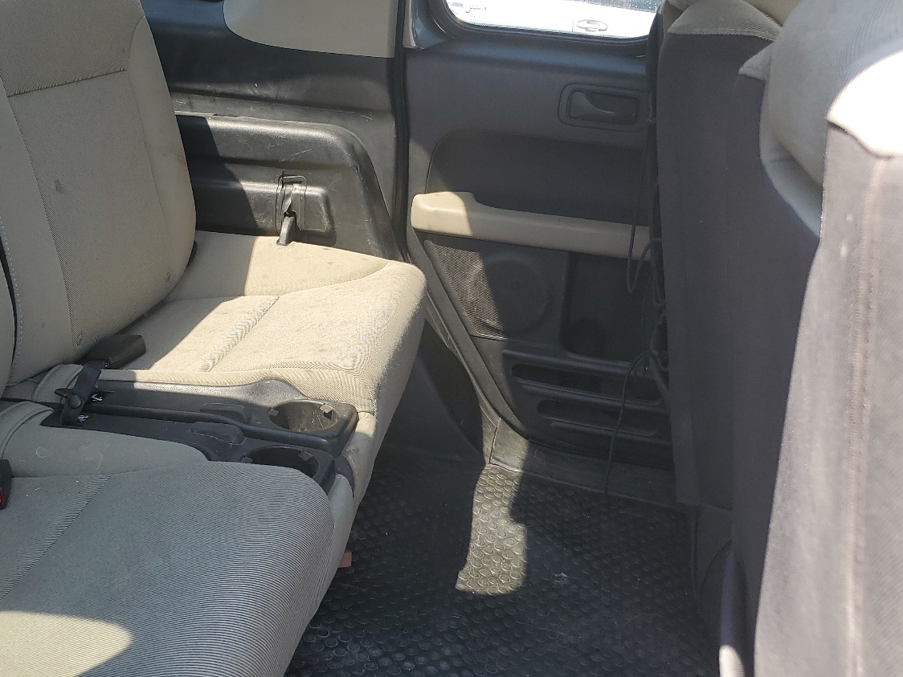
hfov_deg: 49.5
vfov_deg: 38.6
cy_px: 288
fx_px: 965
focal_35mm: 37
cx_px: 326
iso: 50
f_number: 1.5
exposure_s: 1/278
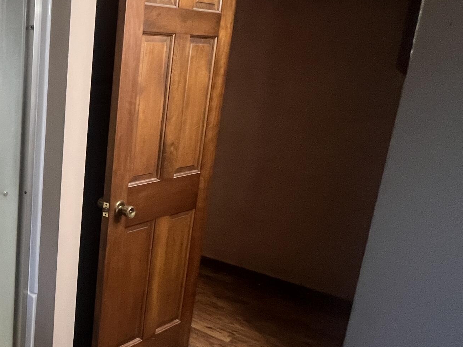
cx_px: -37
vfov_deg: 46.8
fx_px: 401
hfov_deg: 46.0
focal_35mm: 30
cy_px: 169
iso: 400
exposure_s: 1/60
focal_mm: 1.57
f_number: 1.8
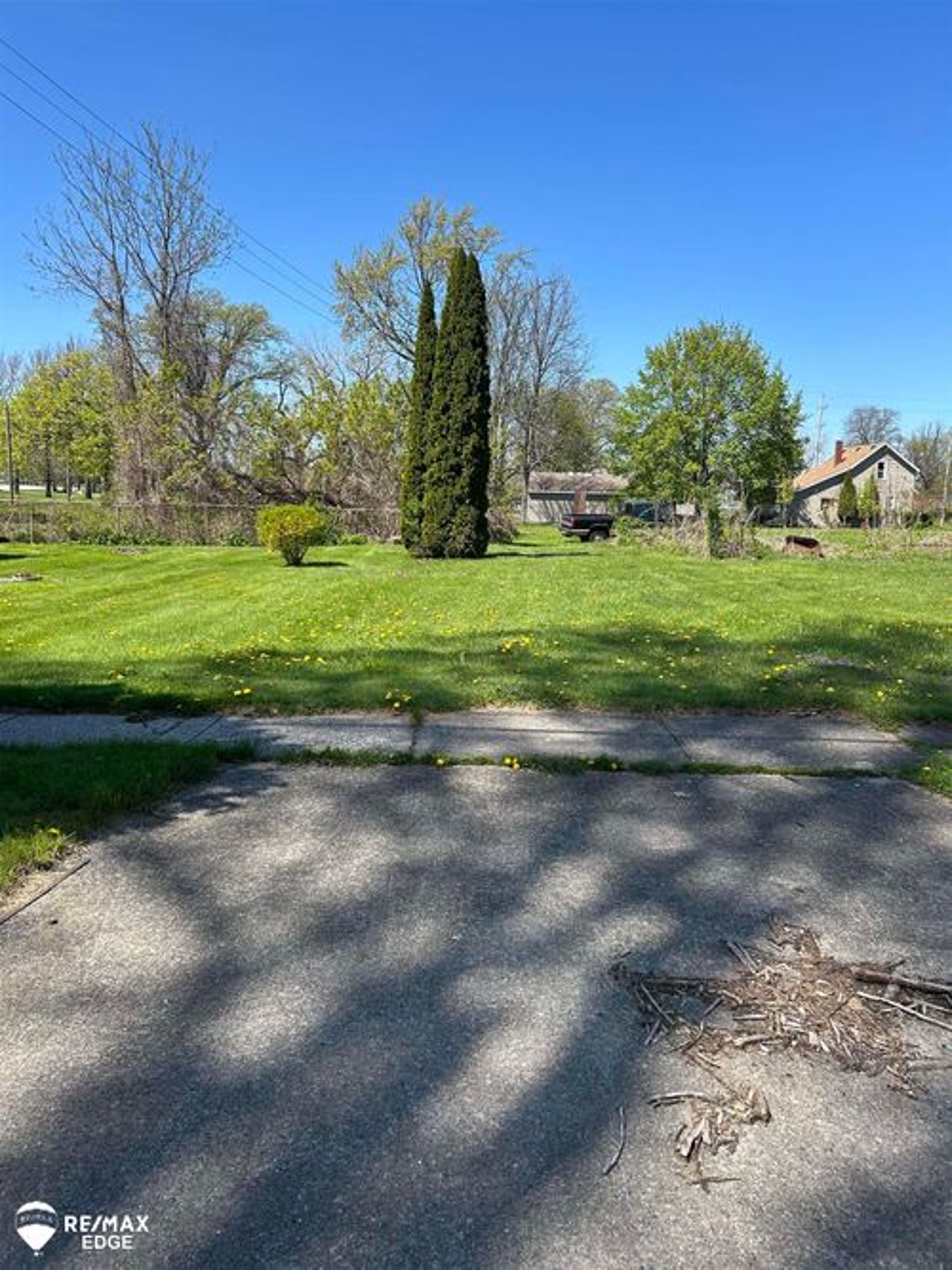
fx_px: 954
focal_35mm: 26
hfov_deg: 53.0
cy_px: 635
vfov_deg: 67.3
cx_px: 476
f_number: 1.5
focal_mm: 5.7
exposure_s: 1/2404
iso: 50
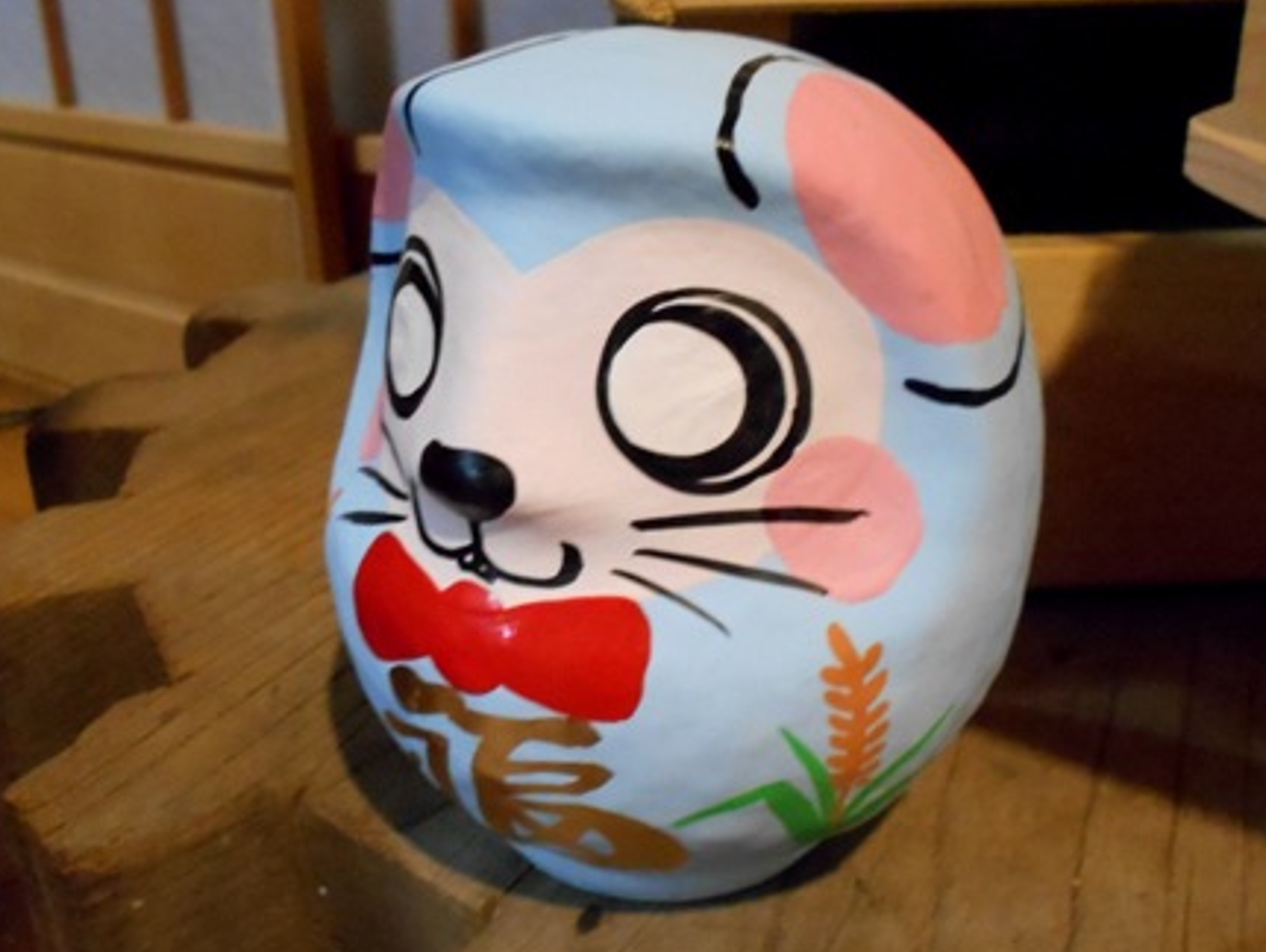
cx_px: 617
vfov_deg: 51.4
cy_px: 473
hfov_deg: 65.3
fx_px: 988
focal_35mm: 27
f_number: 3.2
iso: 800
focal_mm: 4.6
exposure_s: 1/15
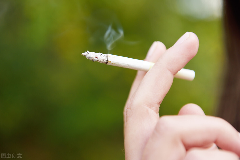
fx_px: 467
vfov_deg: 19.5
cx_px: 120
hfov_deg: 28.8
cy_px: 80
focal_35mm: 70
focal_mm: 70
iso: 200
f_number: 3.5
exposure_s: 1/160
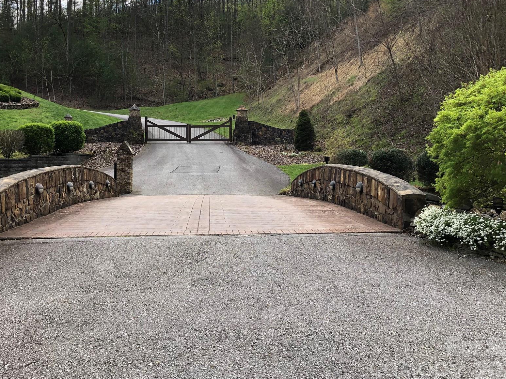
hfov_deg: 50.0
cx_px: 220
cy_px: 147
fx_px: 541
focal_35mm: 37
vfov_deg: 38.5
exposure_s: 1/329
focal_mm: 3.99
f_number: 1.8
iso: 20
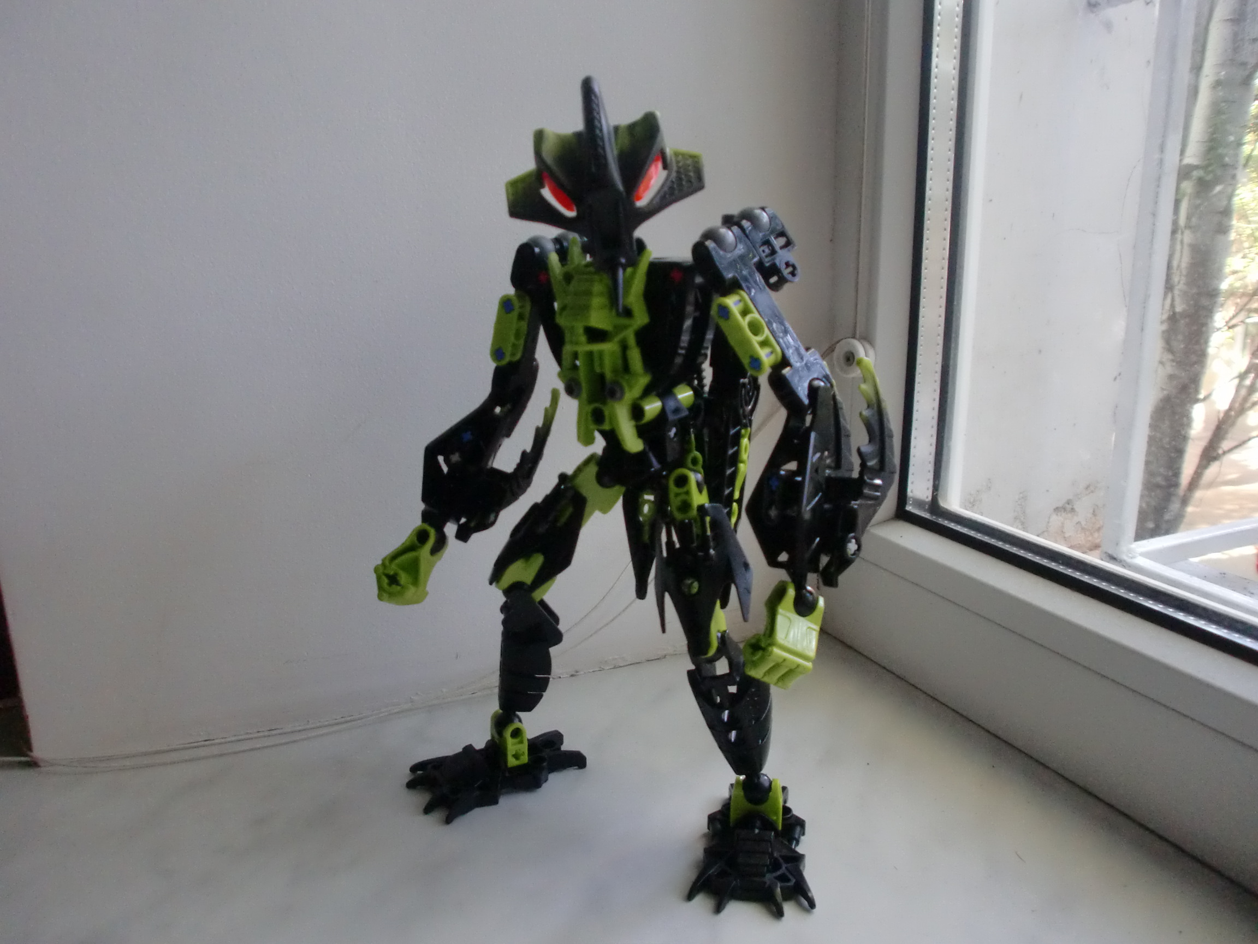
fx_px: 1018
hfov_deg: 63.4
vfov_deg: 49.7
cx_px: 629
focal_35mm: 28
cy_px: 472
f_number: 2.6
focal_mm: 4.65
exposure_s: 1/50
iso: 400
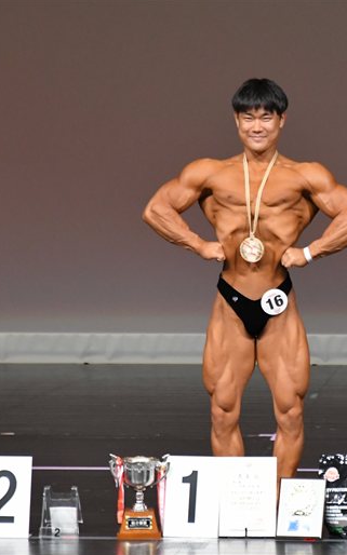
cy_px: 278
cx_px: 273
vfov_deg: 4.3
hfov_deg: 2.7
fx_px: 7328
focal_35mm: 484
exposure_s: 1/400
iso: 4000
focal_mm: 210
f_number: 5.6
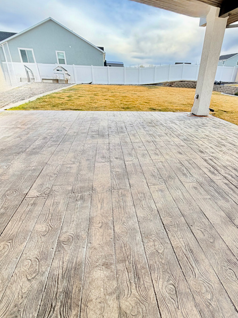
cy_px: 154
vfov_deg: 87.7
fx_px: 165
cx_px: 146
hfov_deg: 70.7
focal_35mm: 18
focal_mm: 2.22
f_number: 2.2
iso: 50
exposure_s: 1/259
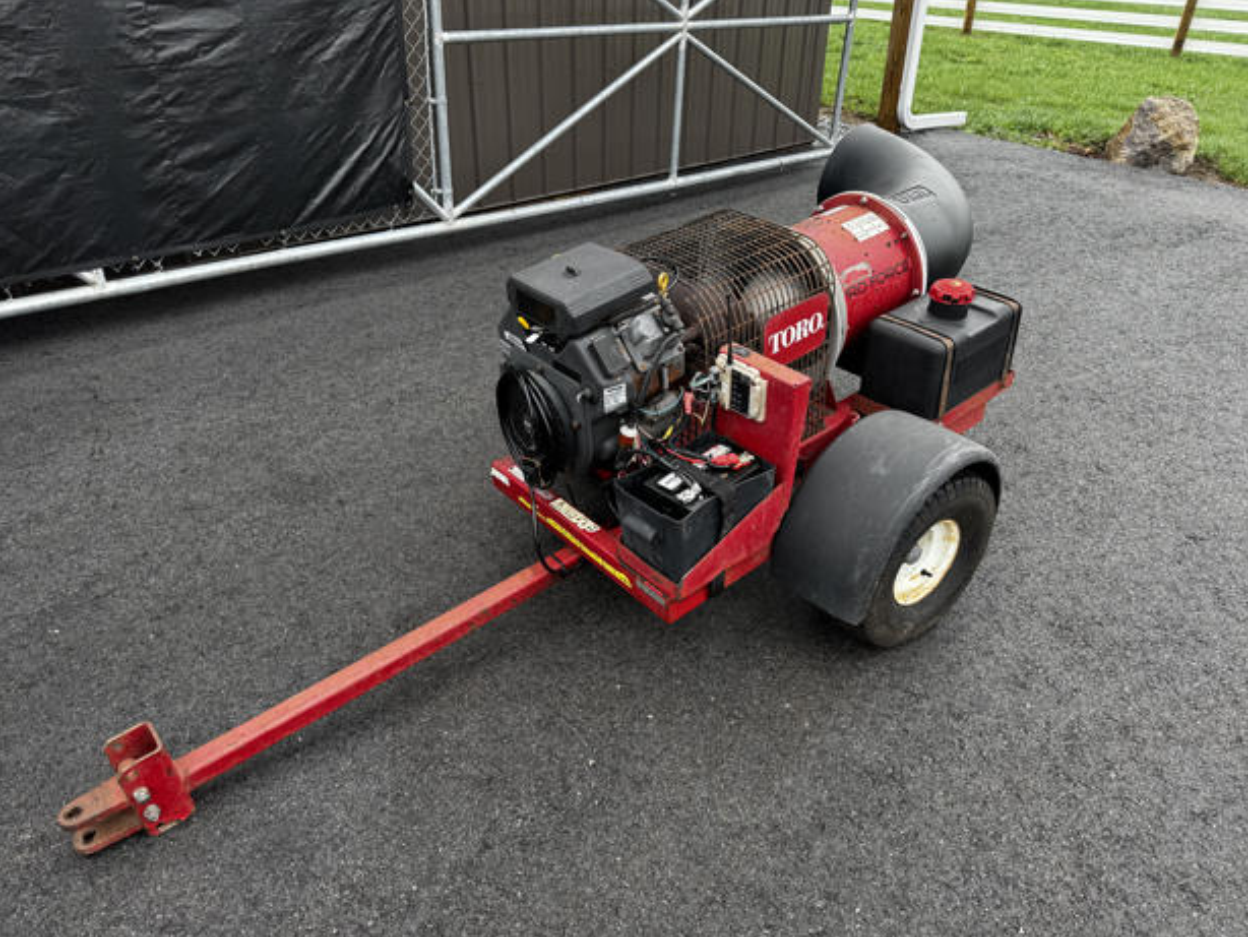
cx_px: 614
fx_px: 902
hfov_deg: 69.4
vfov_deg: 54.9
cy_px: 484
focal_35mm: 25
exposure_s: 1/409
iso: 80
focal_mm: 6.76
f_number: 1.78
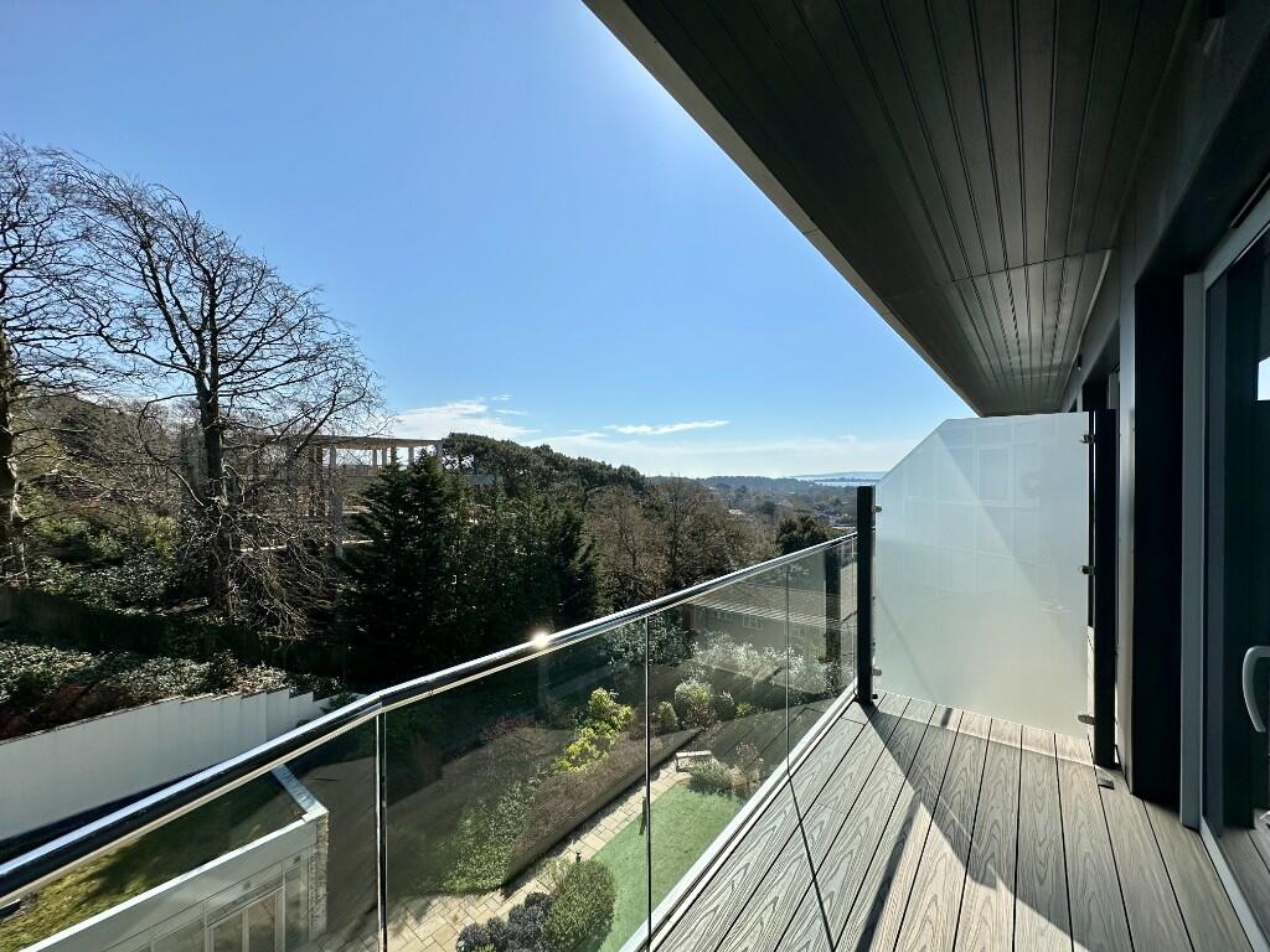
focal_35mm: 14
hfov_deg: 102.1
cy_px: 476
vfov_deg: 85.7
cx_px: 635
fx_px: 514
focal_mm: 2.22
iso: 50
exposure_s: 1/3509
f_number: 2.2
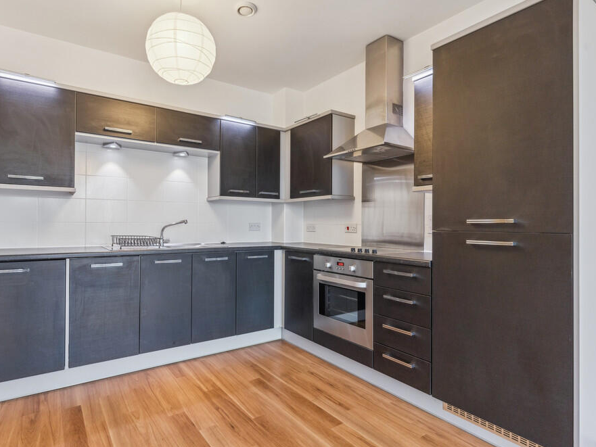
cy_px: 225
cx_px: 258
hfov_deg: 84.2
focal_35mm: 19
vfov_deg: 68.7
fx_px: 327
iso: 800
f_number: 5.6
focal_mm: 17
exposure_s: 1/80
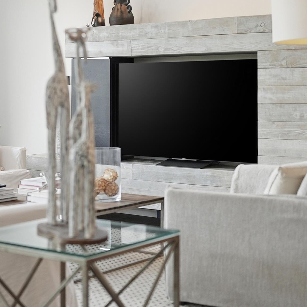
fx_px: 783
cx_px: 57
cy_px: 94
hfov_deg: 21.9
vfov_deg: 22.1
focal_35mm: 78
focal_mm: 35
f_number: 1.4
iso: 80
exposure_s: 1/250
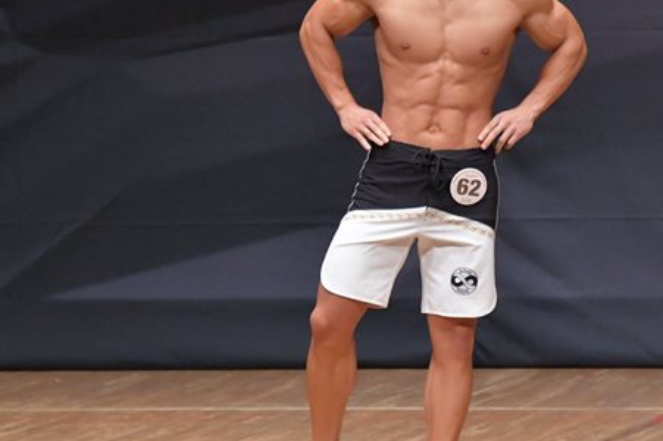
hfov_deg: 4.2
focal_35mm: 490
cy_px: 178
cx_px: 417
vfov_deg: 2.8
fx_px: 9017
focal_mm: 190
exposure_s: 1/400
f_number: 5.6
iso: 6400
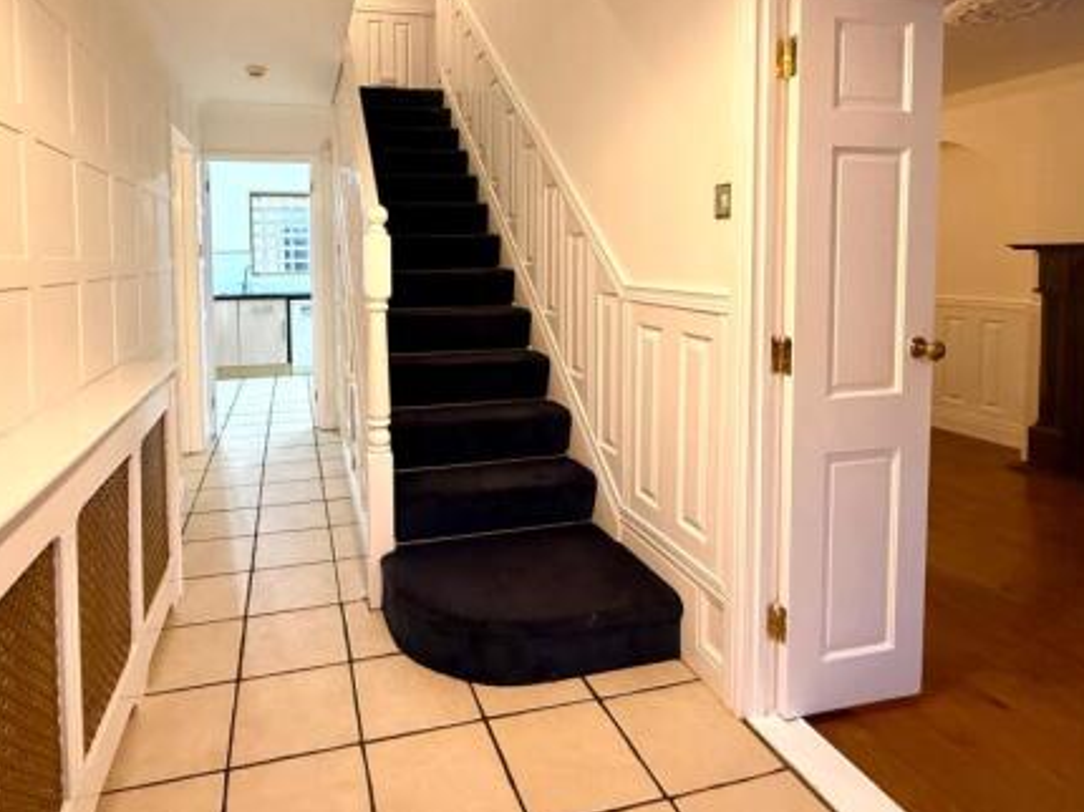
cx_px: 440
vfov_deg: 67.3
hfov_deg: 83.8
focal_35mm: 19
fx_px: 595
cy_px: 291
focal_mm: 2.22
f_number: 2.2
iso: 250
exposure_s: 1/50
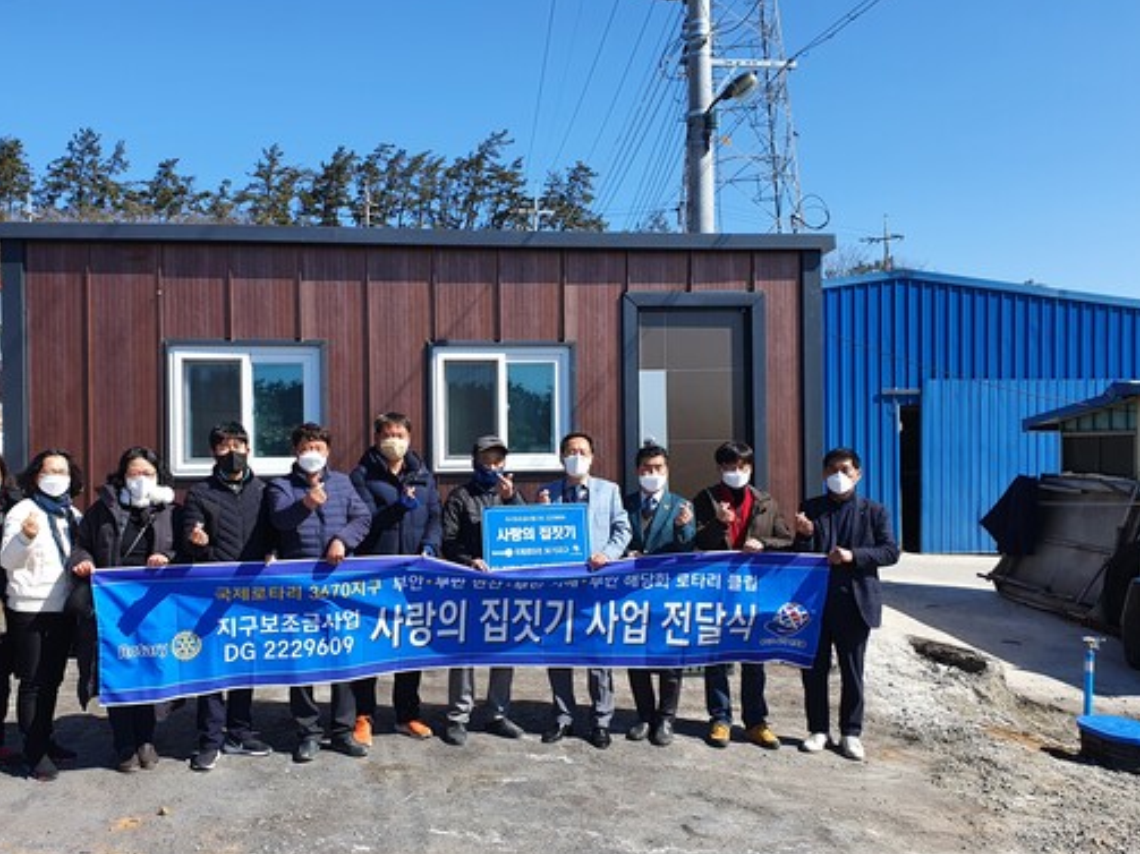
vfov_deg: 45.3
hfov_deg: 58.0
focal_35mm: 31
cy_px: 482
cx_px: 474
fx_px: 1021
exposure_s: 1/1248
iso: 50
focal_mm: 4.32
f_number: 2.4
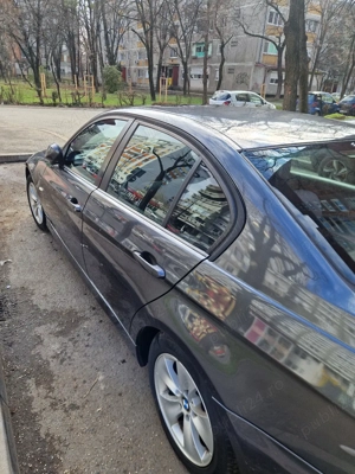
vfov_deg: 73.9
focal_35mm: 23
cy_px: 237
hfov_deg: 58.9
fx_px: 314
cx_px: 178
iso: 50
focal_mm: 5.4
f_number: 1.8
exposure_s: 1/270
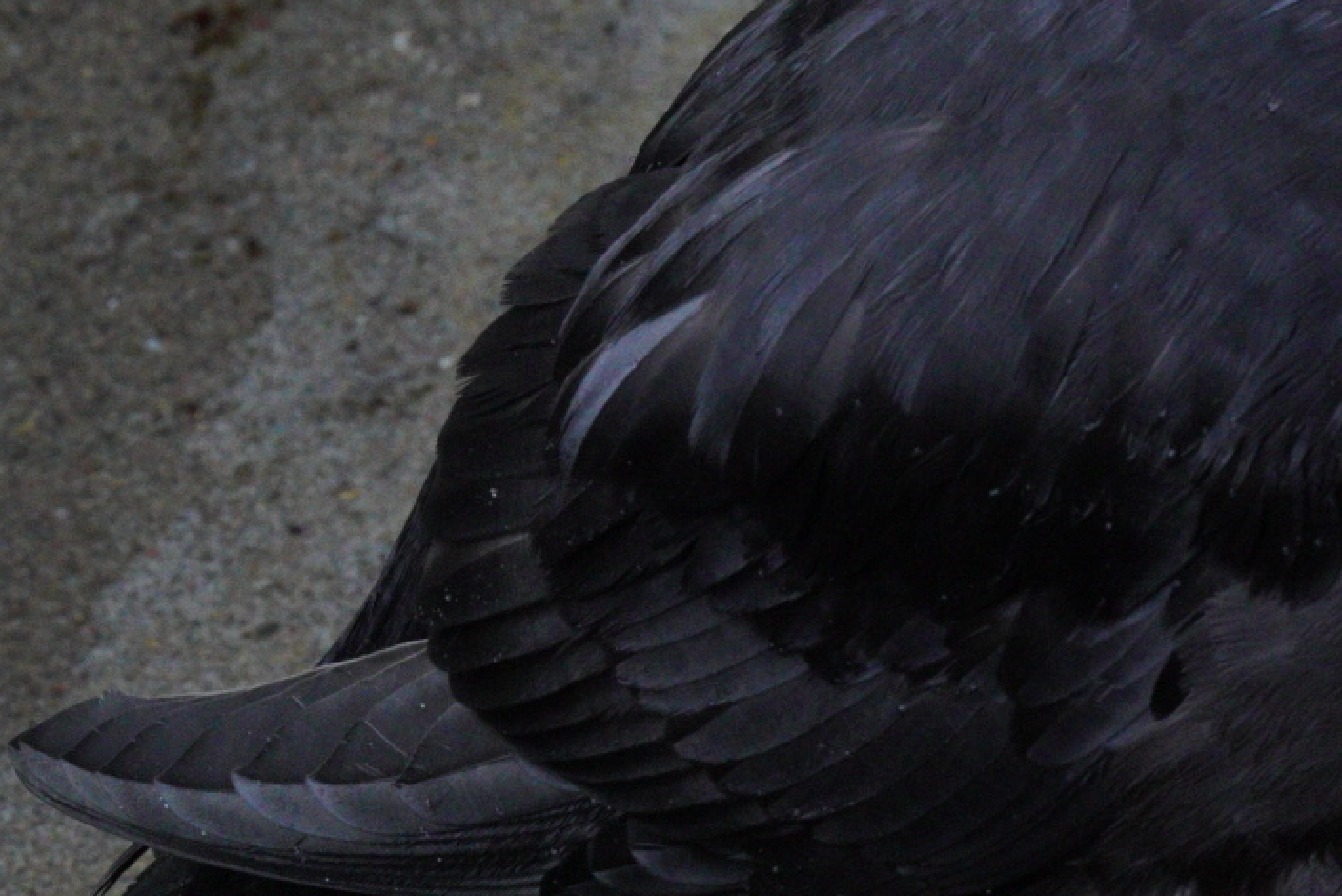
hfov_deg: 6.6
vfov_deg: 4.4
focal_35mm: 310
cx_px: 1271
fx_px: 11560
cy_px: -59
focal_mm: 90
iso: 3200
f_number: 13
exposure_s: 1/160
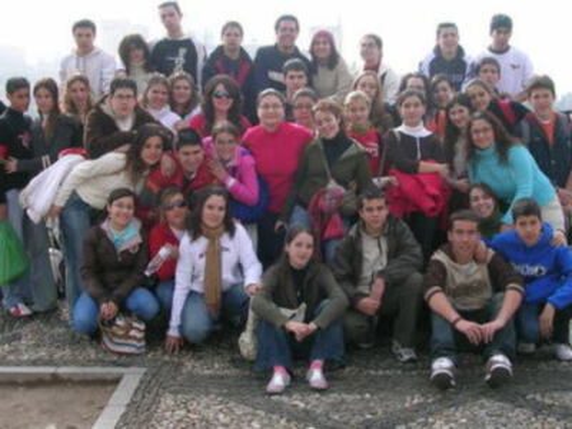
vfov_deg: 27.5
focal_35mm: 53
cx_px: 286
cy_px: 214
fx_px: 876
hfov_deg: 36.2
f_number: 5.5
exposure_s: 1/146
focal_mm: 8
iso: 50
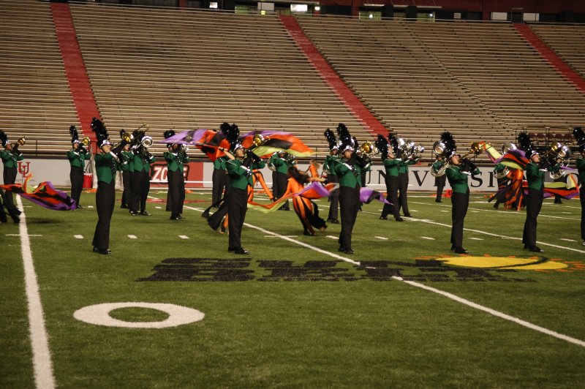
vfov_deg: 16.5
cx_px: 292
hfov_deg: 24.6
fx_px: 1339
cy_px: 194
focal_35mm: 82
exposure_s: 1/60
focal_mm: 55
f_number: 2.8
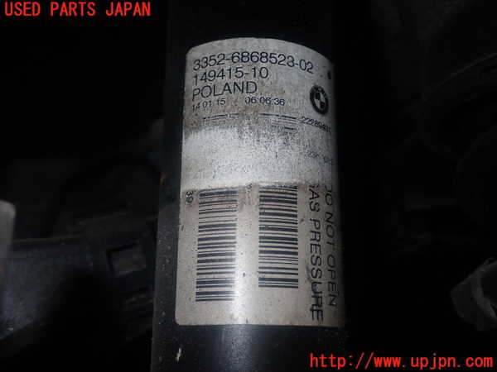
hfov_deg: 49.0
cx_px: 248
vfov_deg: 37.7
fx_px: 546
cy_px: 186
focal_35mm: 38
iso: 200
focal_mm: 6.83
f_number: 8
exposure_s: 1/40
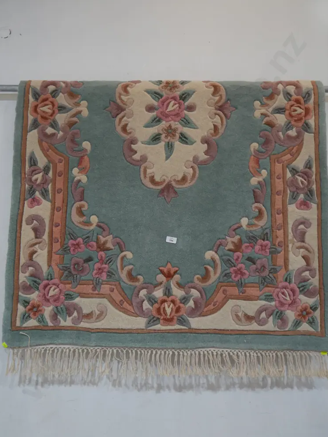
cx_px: 164
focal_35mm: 33
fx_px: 416
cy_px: 218
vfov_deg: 55.3
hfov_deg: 43.0
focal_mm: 16
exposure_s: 1/60
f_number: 3.6
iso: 800
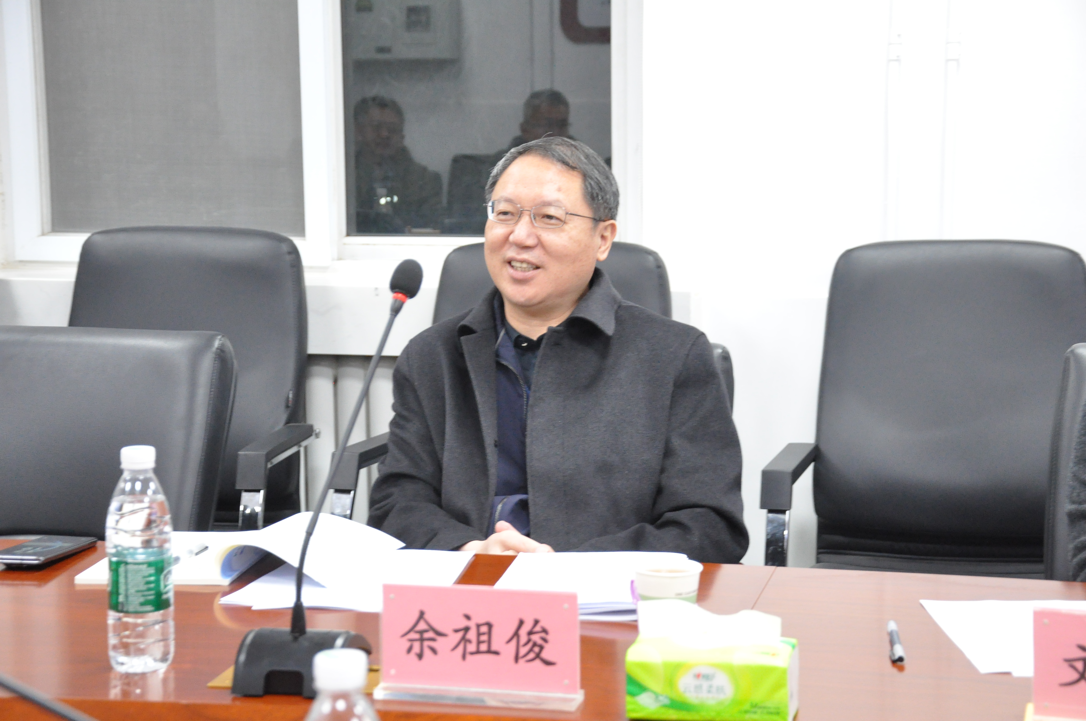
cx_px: 543
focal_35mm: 78
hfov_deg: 26.0
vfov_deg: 17.4
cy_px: 360
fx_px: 2350
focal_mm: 52
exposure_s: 1/30
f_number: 5
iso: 2500
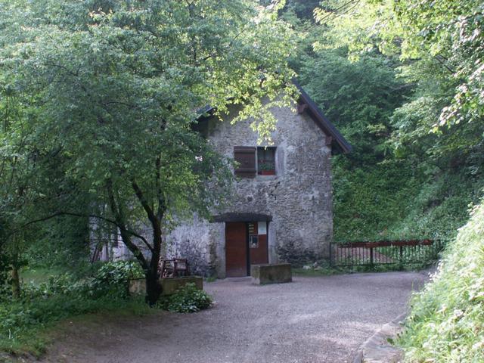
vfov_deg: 32.2
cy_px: 182
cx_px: 242
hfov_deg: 42.1
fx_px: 629
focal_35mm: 45
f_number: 3.5
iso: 50
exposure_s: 1/30
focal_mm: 7.49
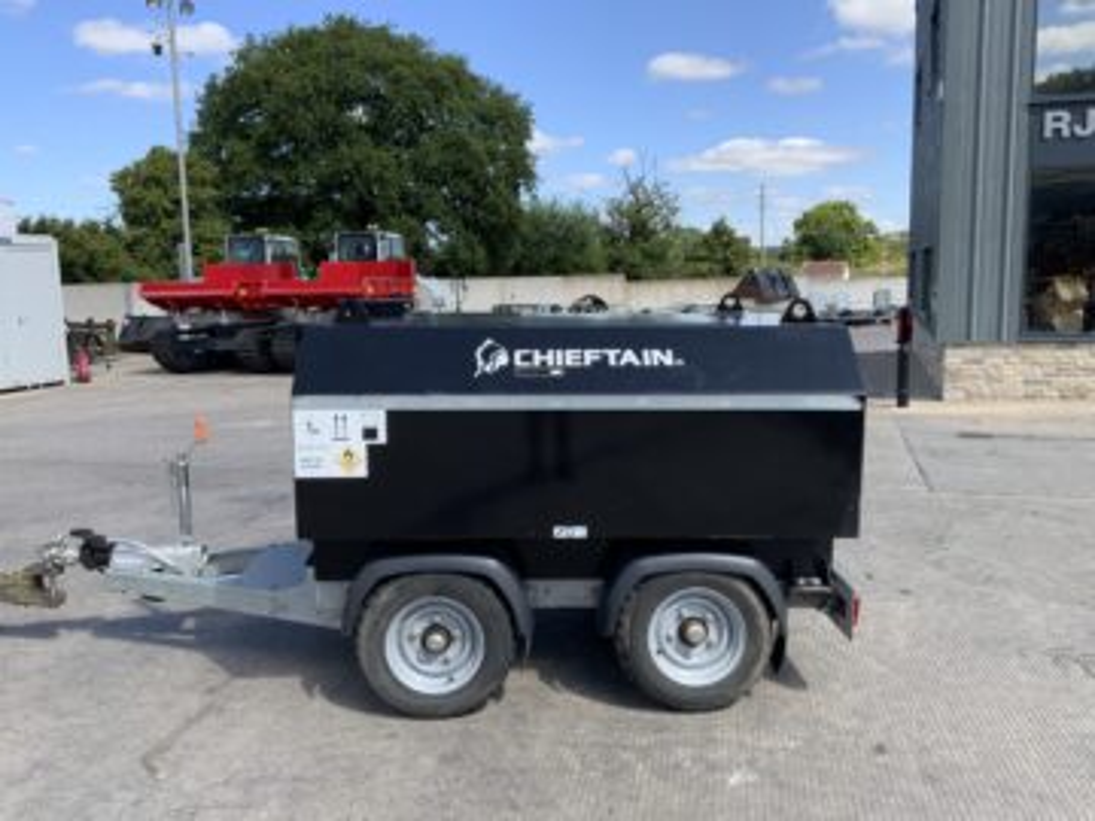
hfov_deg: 61.7
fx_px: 917
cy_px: 410
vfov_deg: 48.2
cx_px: 548
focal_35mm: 29
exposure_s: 1/997
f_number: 1.8
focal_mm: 3
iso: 16
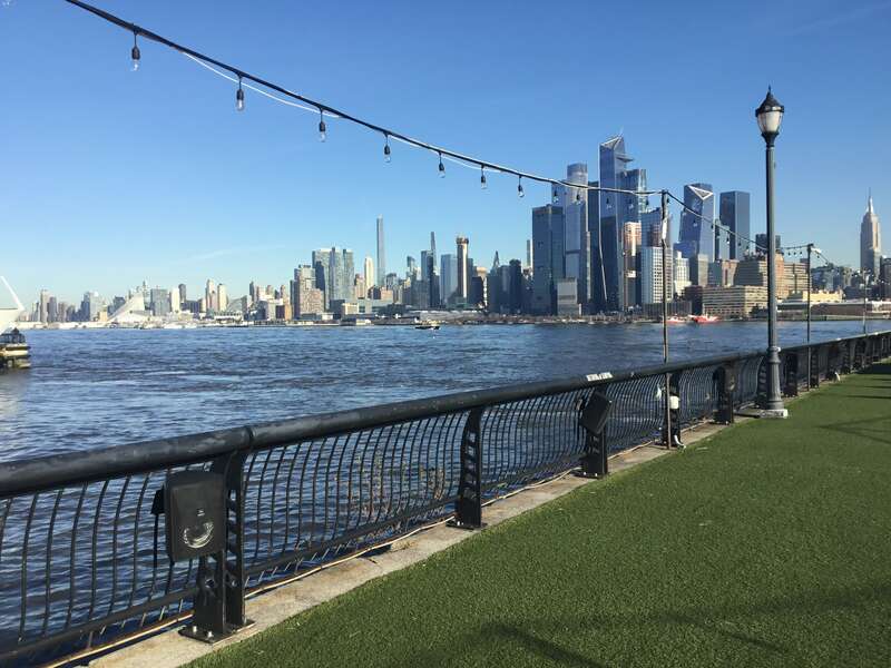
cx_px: 446
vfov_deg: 45.4
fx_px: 798
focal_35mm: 31
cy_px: 334
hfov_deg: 58.4
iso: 25
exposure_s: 1/1072
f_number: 2.4
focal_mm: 3.3
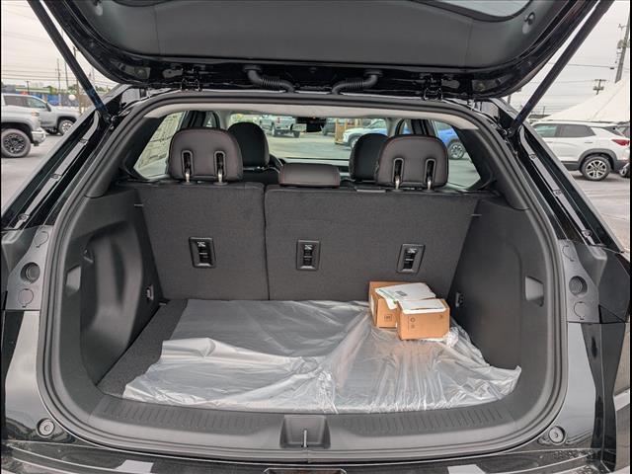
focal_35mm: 24
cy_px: 237
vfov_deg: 56.8
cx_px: 316
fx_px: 438
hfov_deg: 71.6
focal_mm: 6.9
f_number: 1.68
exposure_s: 1/250
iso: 25
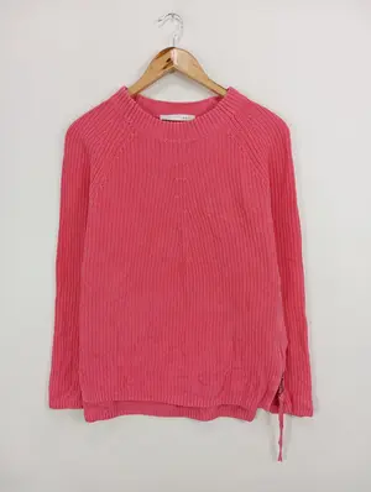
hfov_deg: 49.9
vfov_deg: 63.4
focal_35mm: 28
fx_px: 399
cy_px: 246
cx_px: 186
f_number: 1.8
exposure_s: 1/100
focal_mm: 4.22
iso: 80
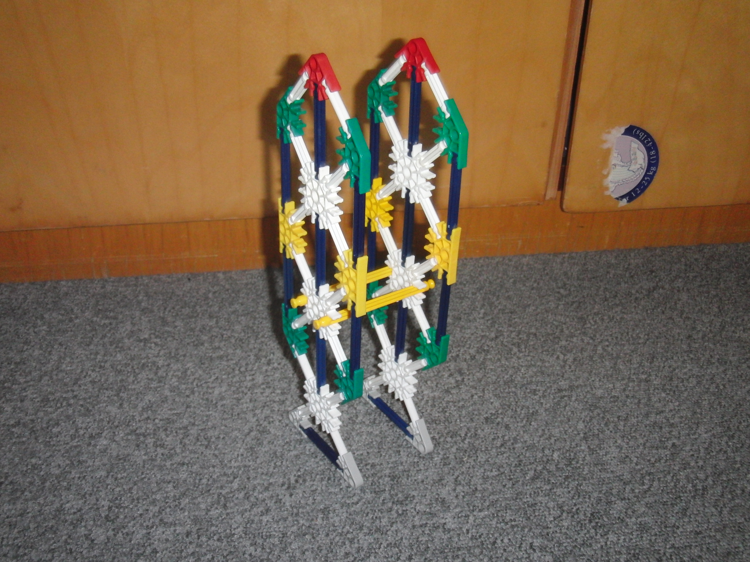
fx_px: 823
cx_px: 375
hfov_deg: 49.0
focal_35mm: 38
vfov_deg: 37.7
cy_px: 281
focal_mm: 6.66
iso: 250
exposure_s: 1/40
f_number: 3.9
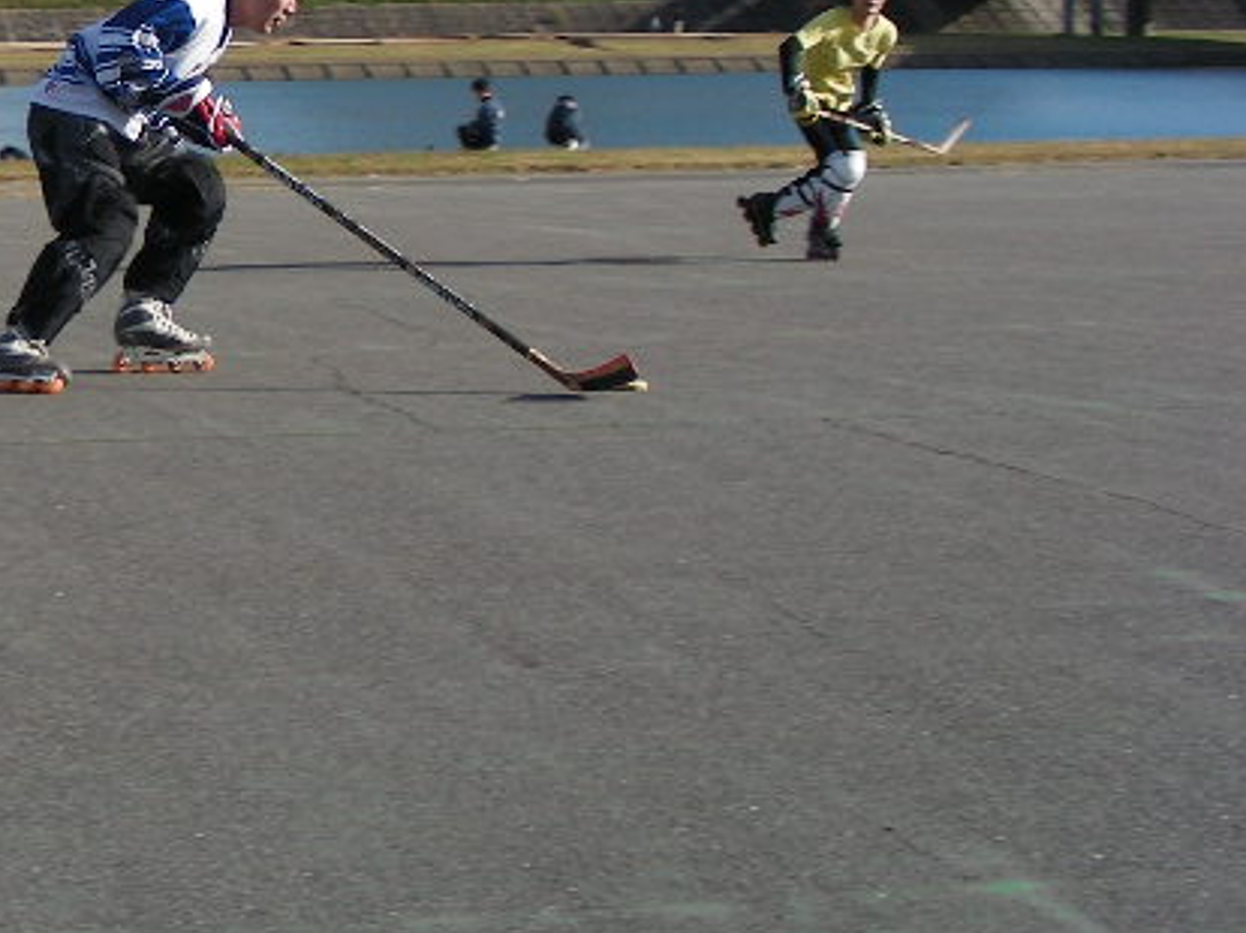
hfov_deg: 19.8
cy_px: 178
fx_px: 3382
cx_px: -193
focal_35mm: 94
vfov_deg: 15.6
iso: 50
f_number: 4
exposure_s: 1/348
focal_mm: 6.3
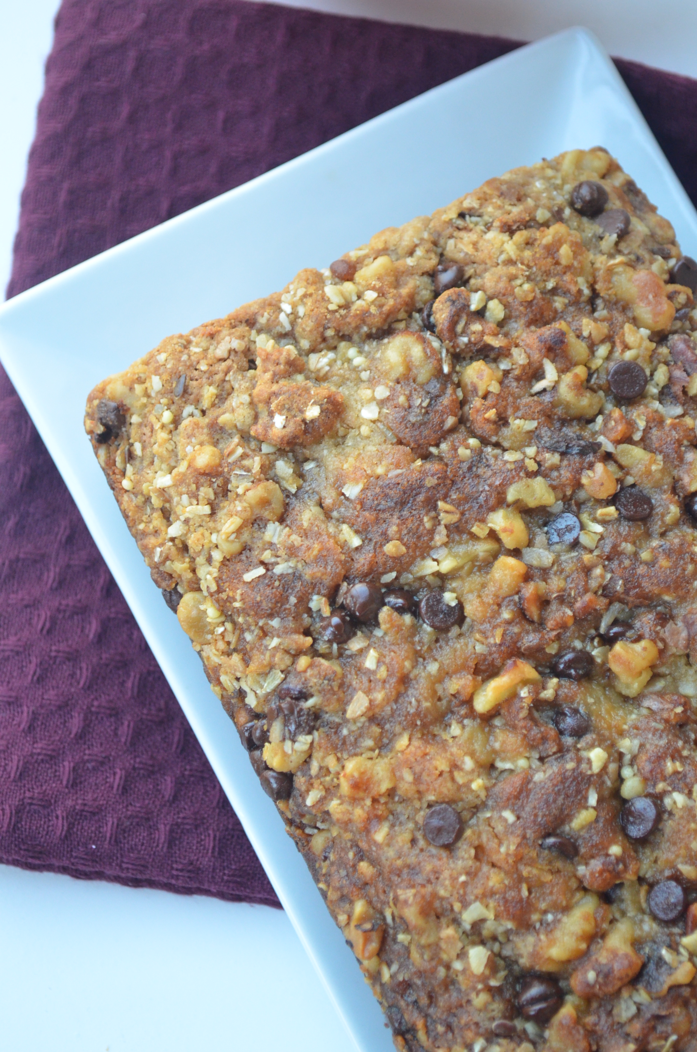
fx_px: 2407
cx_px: 348
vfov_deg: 24.7
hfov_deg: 16.5
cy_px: 526
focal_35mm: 82
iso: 1400
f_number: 5.6
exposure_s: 1/60
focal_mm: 55
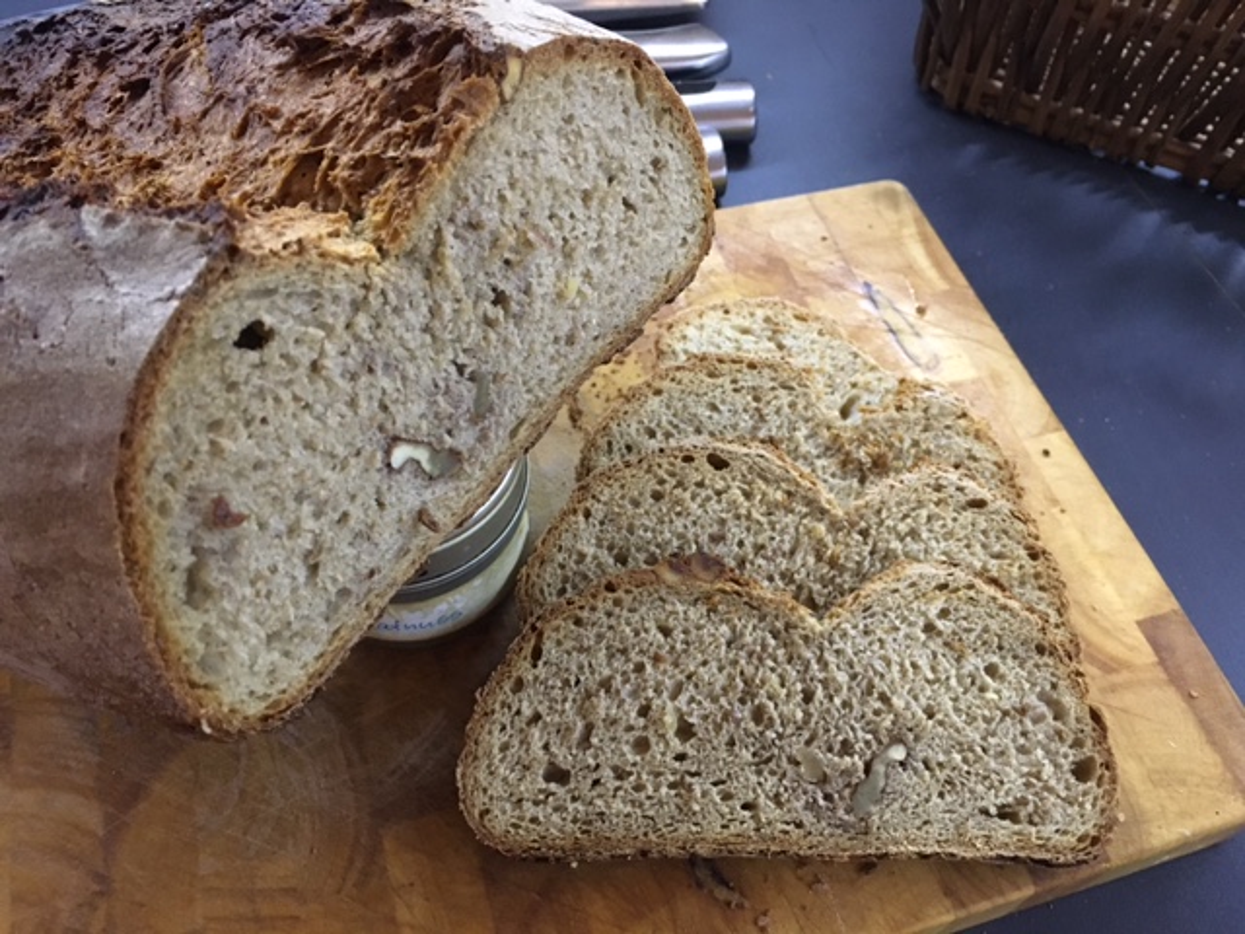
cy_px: 467
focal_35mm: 29
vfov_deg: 48.2
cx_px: 622
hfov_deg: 61.7
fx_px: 1043
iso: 250
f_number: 2.2
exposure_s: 1/17
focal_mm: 4.15
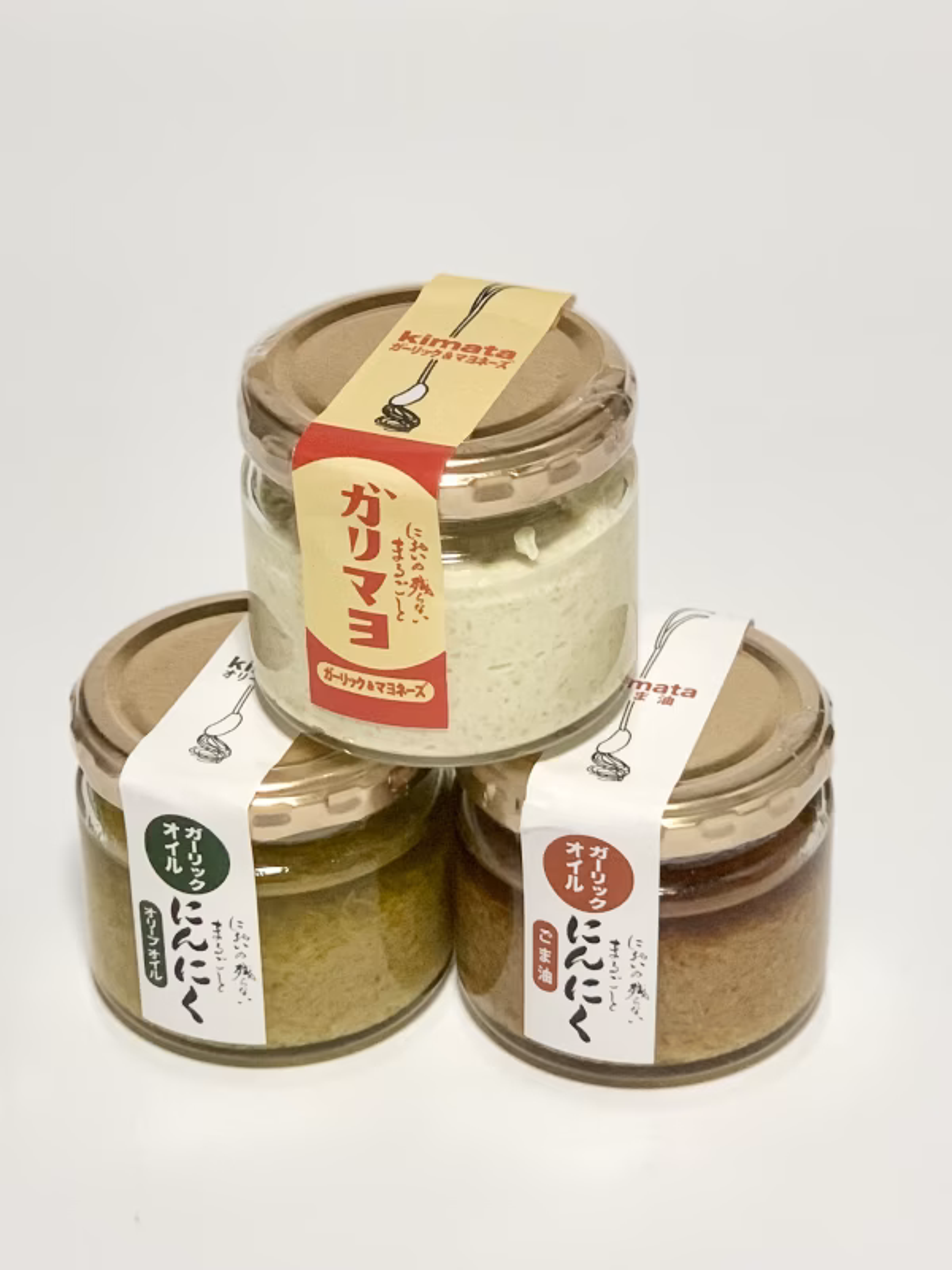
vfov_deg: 36.8
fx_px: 1907
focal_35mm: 52
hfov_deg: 28.0
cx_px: 476
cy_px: 635
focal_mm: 6
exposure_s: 1/66
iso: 125
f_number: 2.4
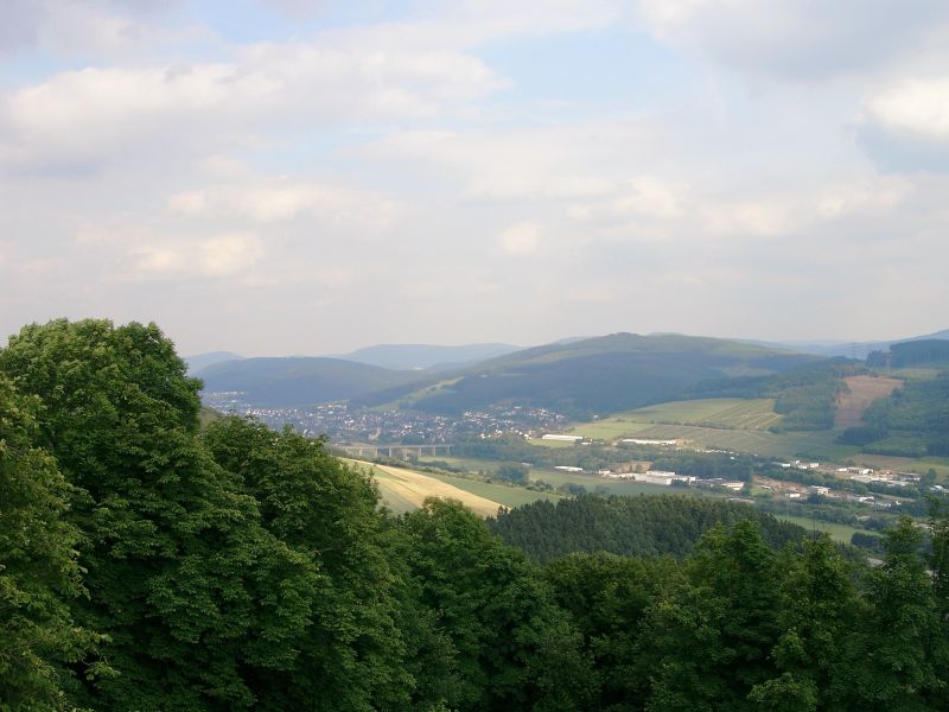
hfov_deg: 44.8
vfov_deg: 34.3
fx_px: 1151
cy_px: 356
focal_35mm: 42
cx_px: 474
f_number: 4
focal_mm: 8.82
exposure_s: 1/474
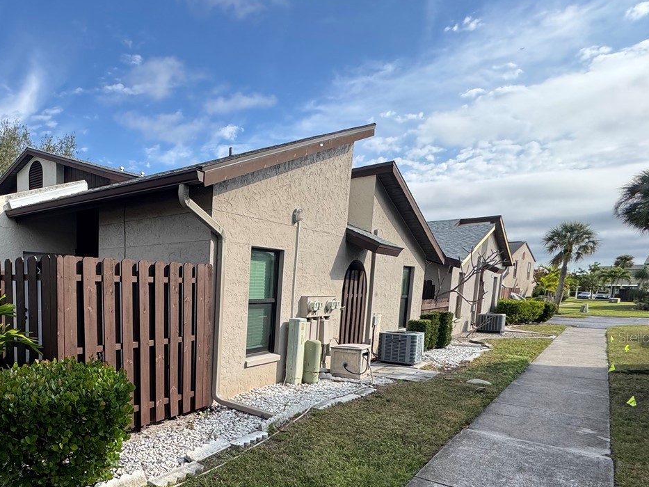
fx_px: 450
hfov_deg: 65.0
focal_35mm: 24
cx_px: 127
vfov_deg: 55.3
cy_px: 337
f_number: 2.2
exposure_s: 1/681
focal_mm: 2.22
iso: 40
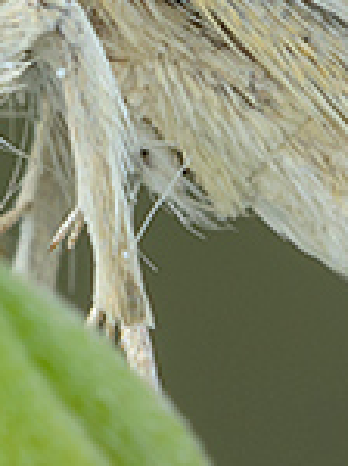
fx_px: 23807
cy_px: -68
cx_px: 221
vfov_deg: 1.1
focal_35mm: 1771
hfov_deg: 0.8
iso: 100
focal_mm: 180
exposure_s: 1/1.25
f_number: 16
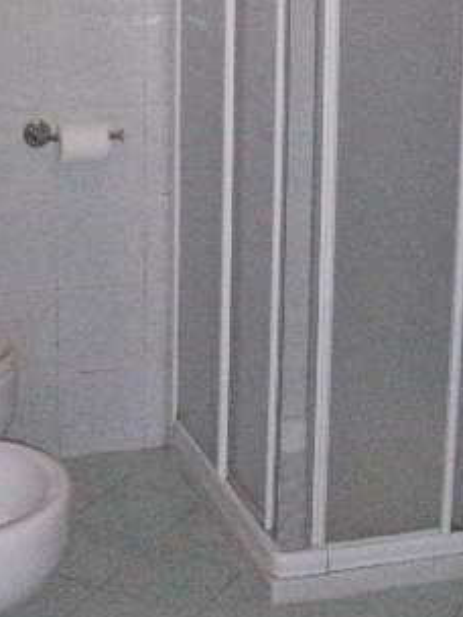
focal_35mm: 67
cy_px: 152
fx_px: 1195
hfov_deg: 21.8
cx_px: 126
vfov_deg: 28.5
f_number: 2.8
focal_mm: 5.7
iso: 800
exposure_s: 1/128
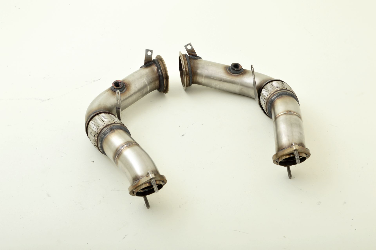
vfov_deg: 20.1
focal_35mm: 68
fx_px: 704
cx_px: 188
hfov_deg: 29.9
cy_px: 125
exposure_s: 1/200
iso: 200
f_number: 10
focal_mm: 45
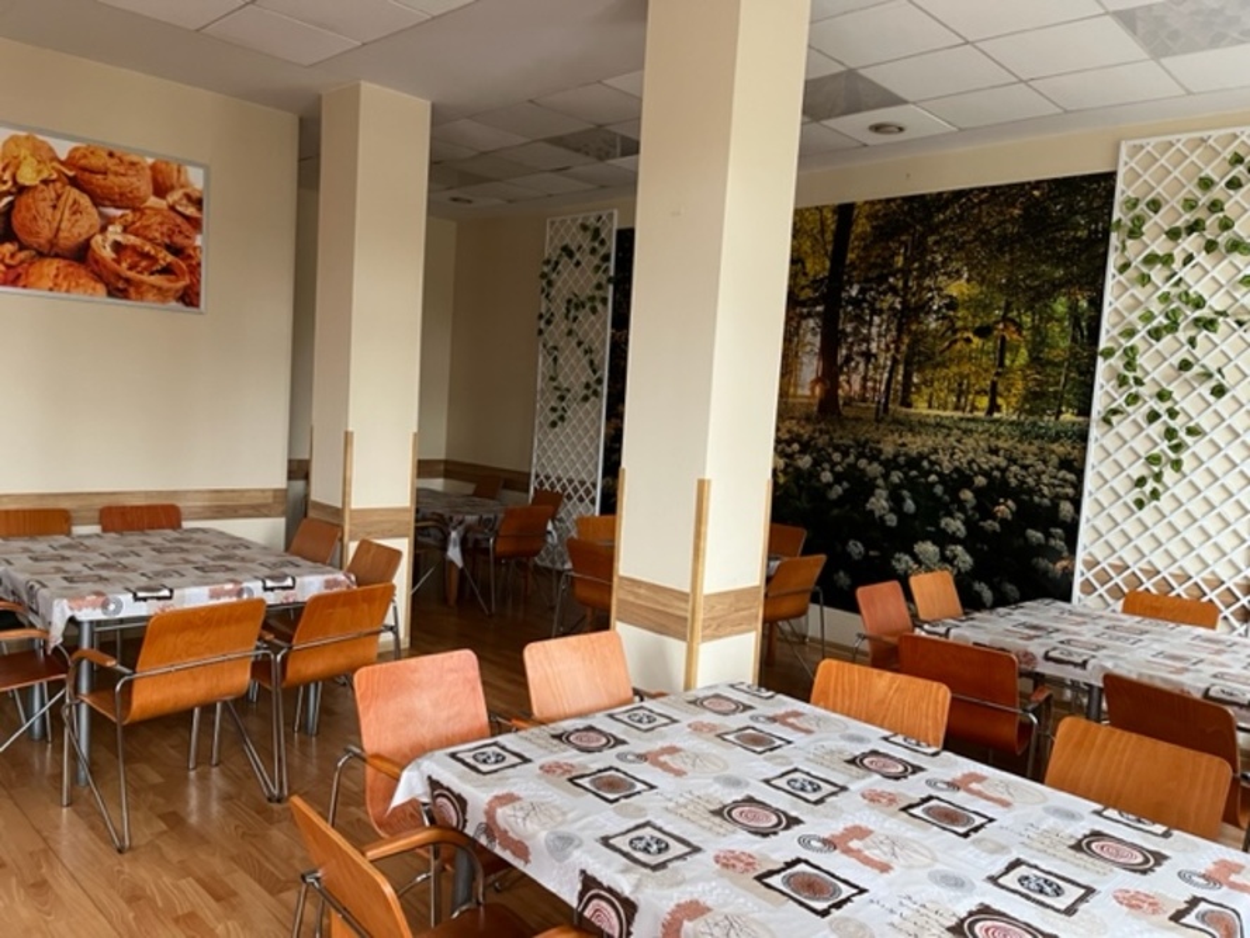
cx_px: 625
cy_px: 469
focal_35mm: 26
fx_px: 939
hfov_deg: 67.3
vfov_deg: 53.1
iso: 160
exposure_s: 1/60
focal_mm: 5.1
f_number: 1.6
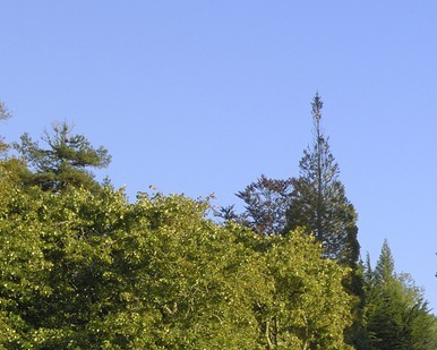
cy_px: 513
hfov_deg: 8.9
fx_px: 2638
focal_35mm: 204
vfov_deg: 7.5
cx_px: 859
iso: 100
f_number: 6.7
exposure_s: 1/160
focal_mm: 35
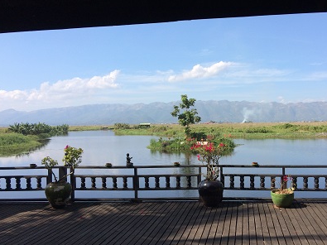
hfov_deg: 50.9
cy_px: 132
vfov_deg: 39.6
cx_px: 200
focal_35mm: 36
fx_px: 340
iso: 32
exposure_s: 1/1642
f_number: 2.2
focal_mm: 4.15
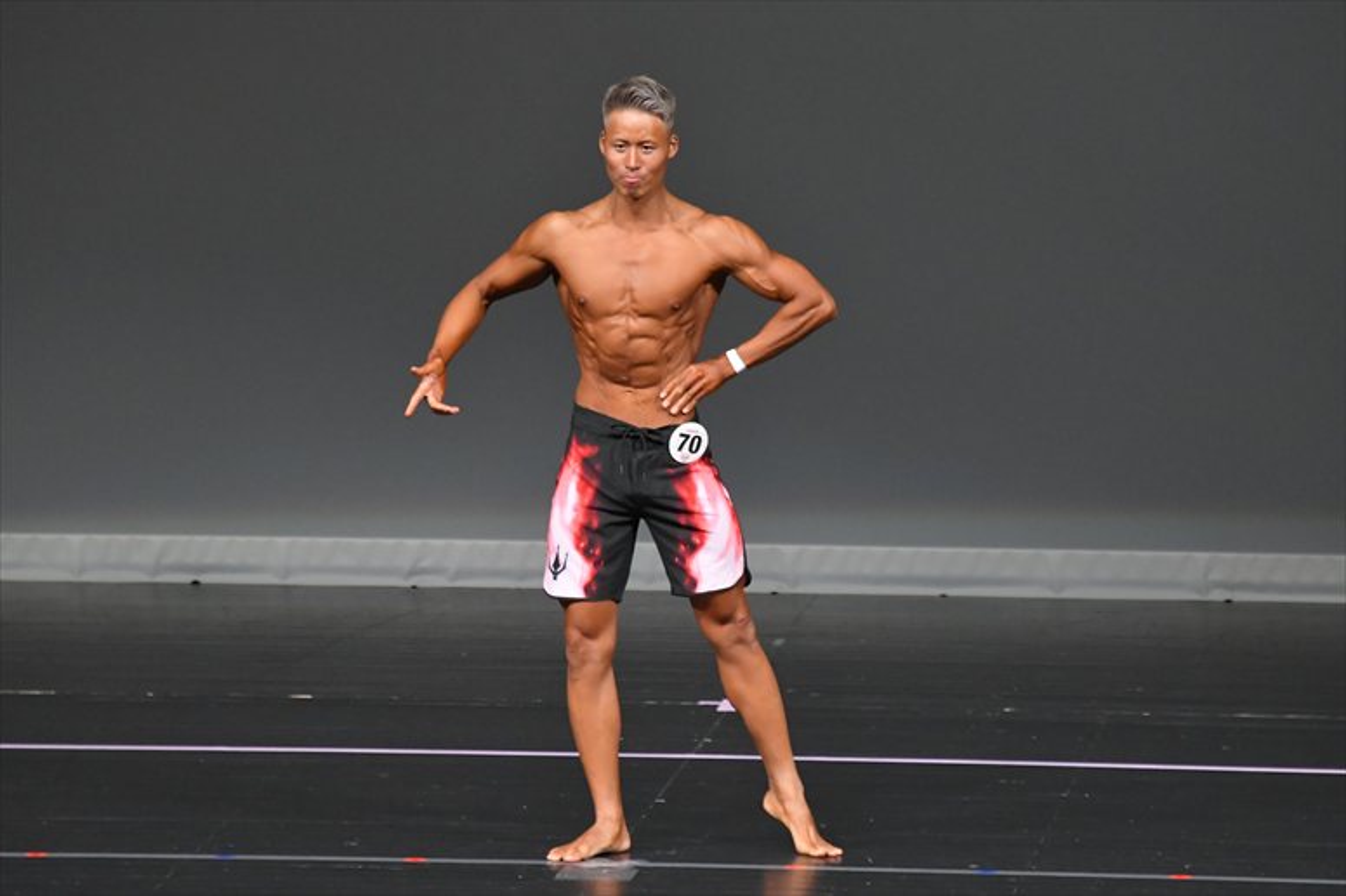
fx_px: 11772
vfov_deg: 4.4
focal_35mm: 315
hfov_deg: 6.5
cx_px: 673
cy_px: 448
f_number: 5.6
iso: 4000
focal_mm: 210
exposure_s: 1/400
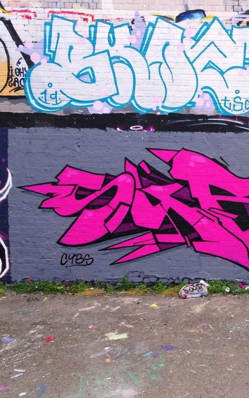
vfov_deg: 55.3
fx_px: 380
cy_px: 204
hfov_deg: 32.7
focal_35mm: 35
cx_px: 260
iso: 80
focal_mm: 4.1
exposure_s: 1/400
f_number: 3.5
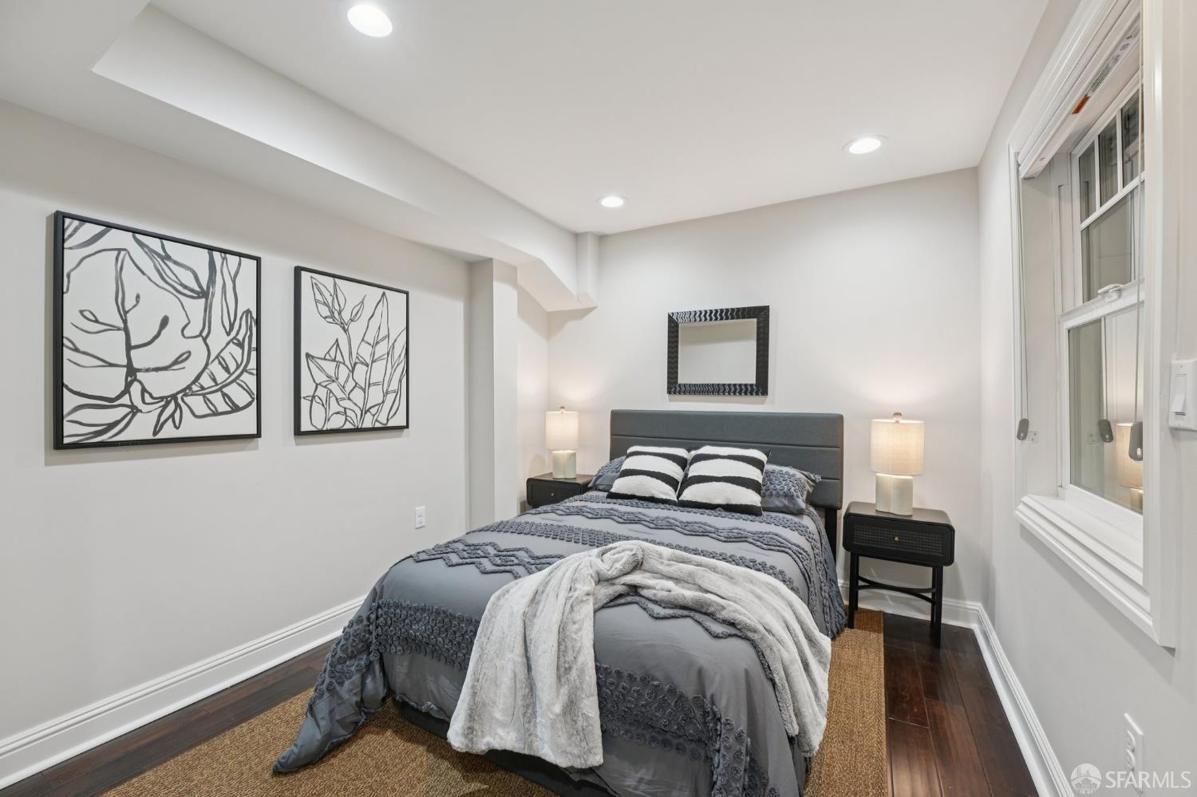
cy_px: 398
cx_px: 598
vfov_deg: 81.2
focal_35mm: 14
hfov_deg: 104.3
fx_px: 465
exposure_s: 1/25
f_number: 8
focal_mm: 14
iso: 640
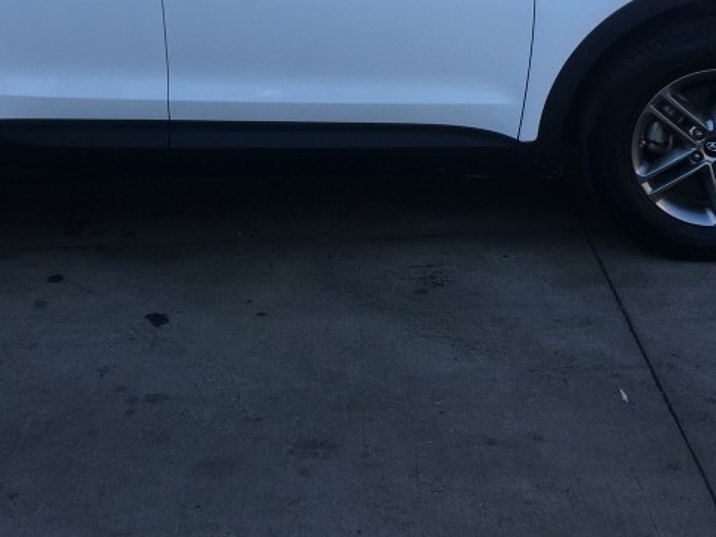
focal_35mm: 62
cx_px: 272
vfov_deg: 23.0
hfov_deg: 31.1
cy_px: 51
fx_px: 1282
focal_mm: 4.15
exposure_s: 1/523
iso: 25
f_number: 2.2
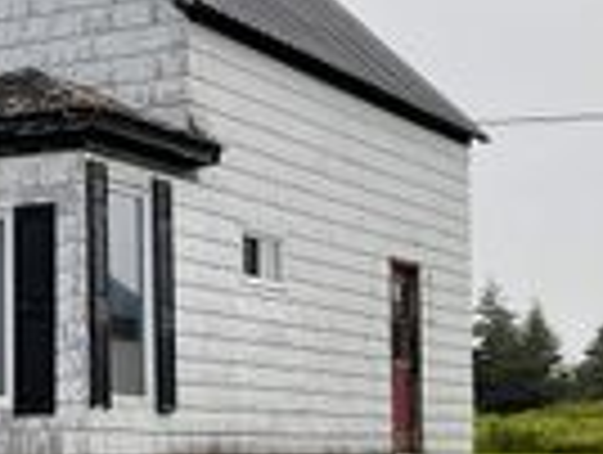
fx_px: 1885
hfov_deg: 17.9
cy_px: 402
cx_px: 50
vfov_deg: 13.6
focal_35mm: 108
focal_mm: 3
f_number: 1.8
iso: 20
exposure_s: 1/4405
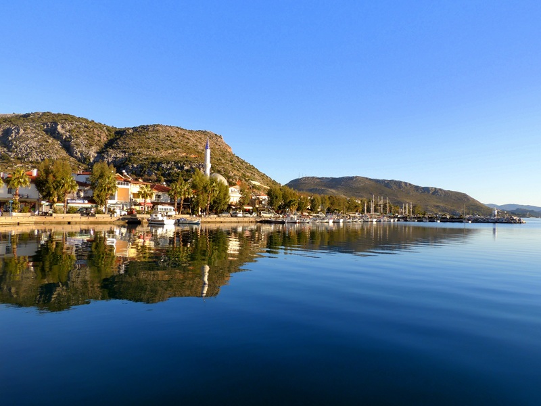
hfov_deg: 71.6
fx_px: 375
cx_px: 270
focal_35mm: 24
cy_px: 203
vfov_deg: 56.8
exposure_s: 1/125
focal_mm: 4.3
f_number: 6.6
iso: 100
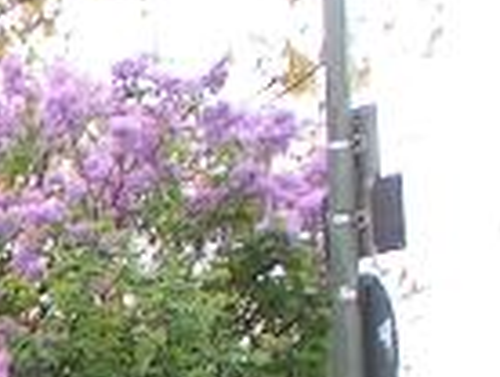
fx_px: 4514
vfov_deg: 4.7
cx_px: -931
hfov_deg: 5.9
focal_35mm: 312
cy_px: 624
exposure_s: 1/100
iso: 50
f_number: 5
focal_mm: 8.3
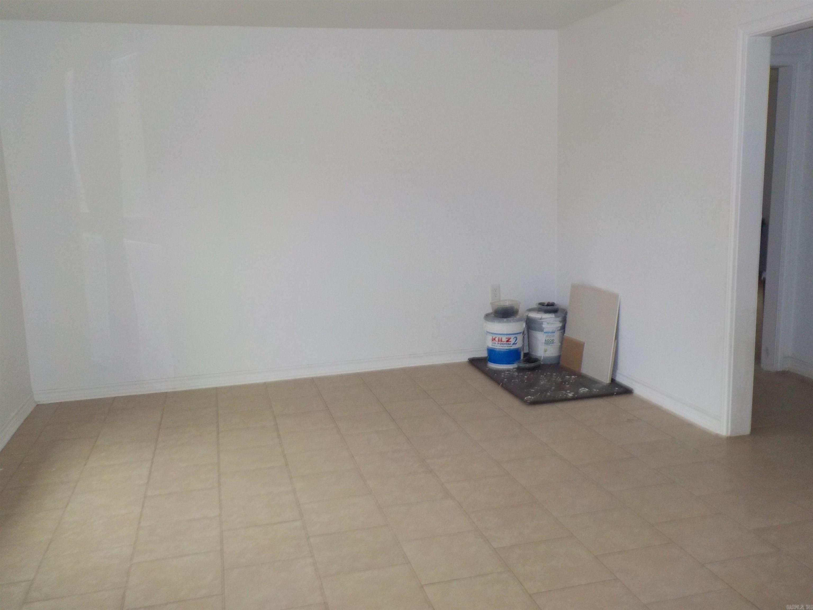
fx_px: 705
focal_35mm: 30
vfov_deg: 46.8
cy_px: 305
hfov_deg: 60.0
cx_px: 406
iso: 200
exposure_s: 1/30
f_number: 3.3
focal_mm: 4.1
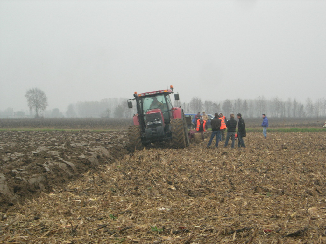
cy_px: 122
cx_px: 163
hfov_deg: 17.4
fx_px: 1064
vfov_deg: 13.1
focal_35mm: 113
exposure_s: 1/64.2
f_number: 8.2
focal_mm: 23.4
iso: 100
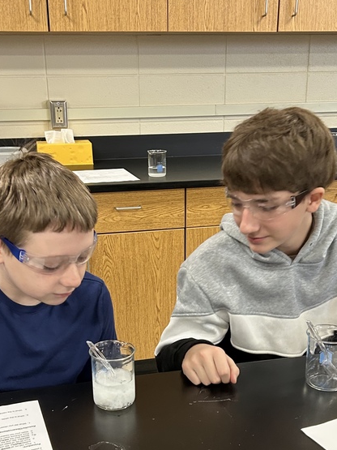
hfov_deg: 30.3
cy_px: 302
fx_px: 623
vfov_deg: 39.2
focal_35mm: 48
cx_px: 172
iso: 250
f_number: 1.5
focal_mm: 5.7
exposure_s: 1/60
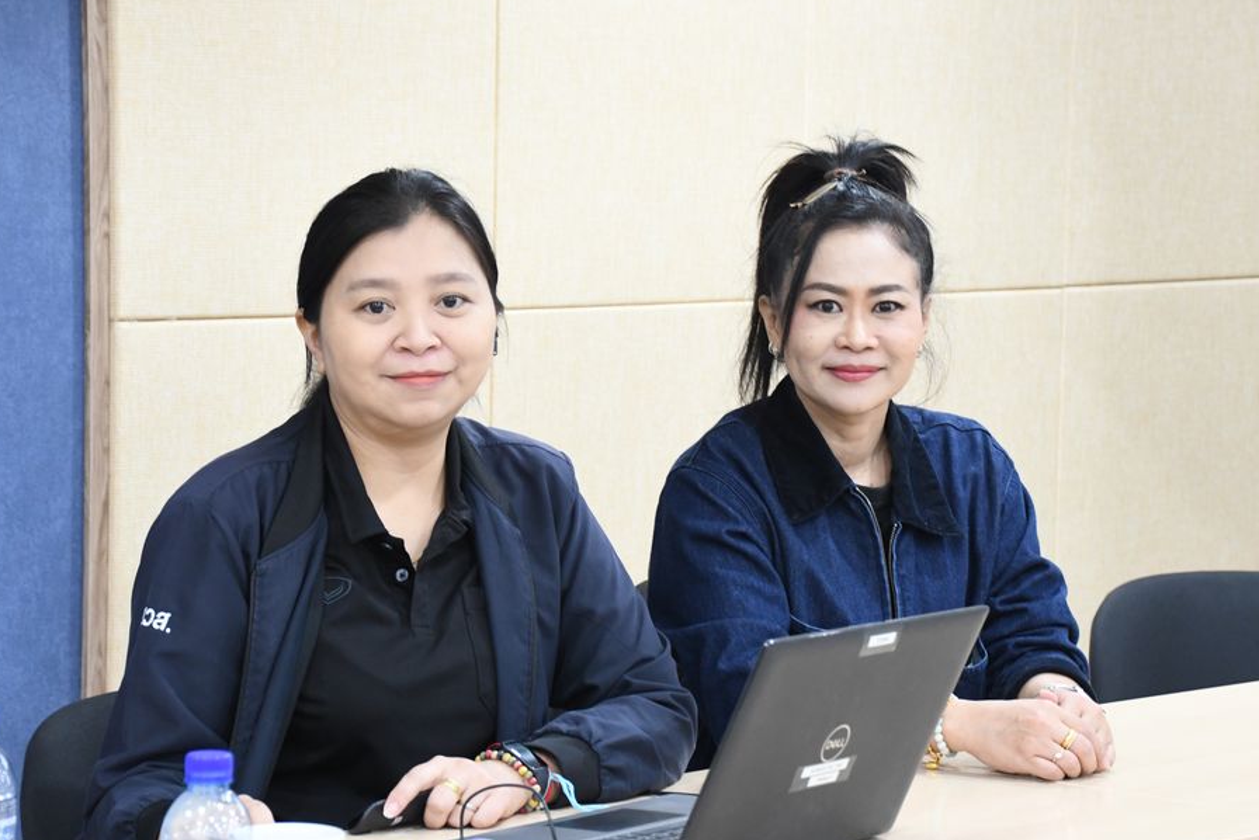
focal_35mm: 120
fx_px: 4198
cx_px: 677
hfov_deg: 17.1
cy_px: 457
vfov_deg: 11.4
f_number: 5
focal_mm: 70
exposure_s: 1/40
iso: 2500
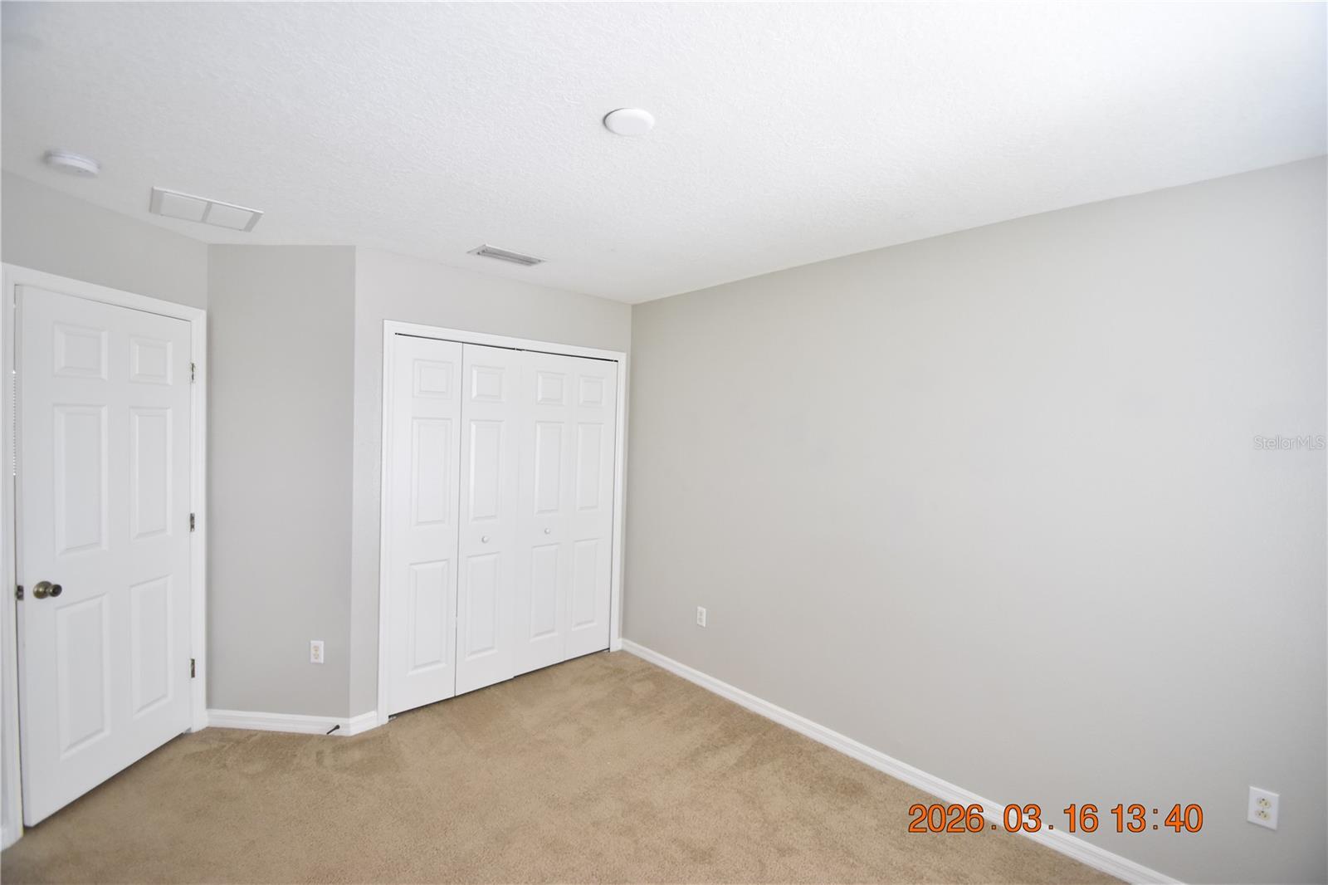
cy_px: 442
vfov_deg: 77.3
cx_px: 664
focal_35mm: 15
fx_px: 553
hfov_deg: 100.4
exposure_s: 1/125
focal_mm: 10
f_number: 3.5
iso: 800
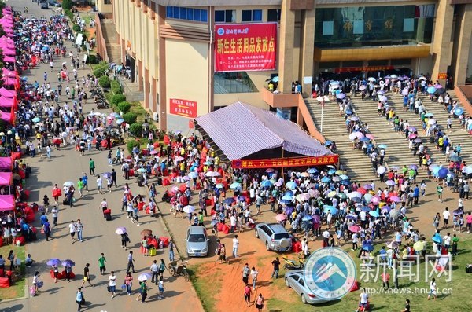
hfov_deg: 32.0
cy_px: 156
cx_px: 236
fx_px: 824
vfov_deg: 21.5
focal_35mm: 63
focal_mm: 42
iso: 125
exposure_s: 1/400
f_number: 8
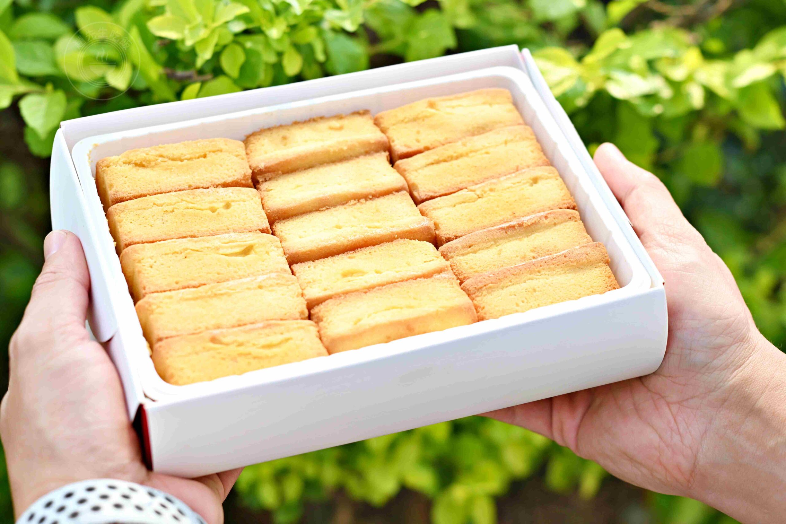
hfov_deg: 27.0
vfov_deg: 18.2
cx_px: 393
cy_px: 262
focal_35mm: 75
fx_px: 1637
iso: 100
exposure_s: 1/500
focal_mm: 50
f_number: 3.2
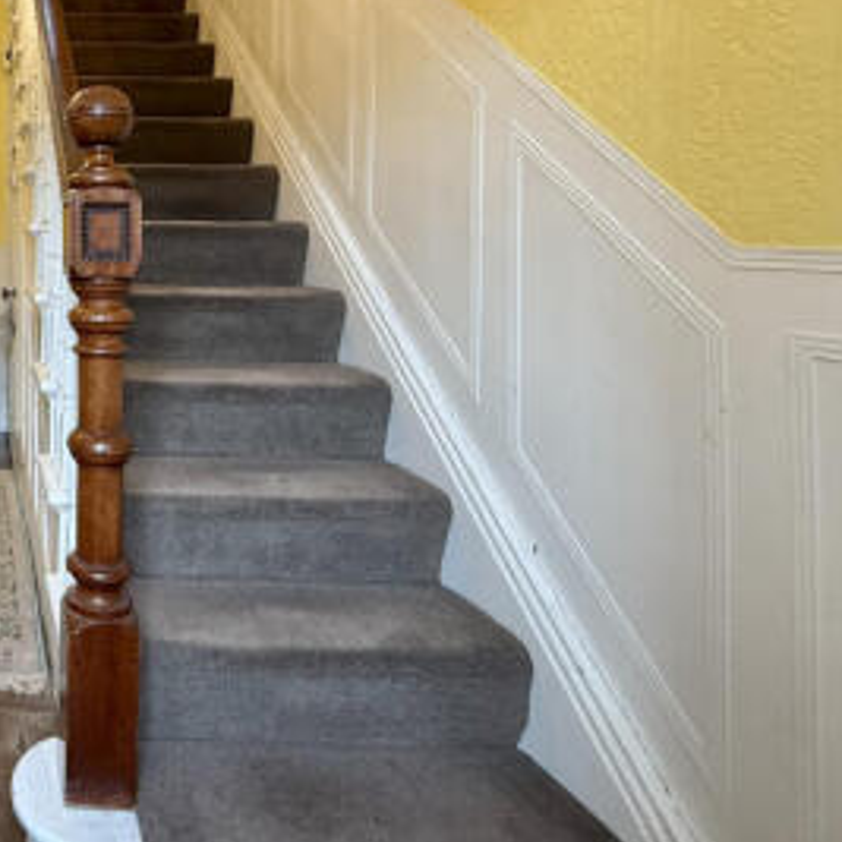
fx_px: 743
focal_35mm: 27
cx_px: -27
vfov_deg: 56.4
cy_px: 219
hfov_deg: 47.4
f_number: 2.2
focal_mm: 2.22
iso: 320
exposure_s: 1/50
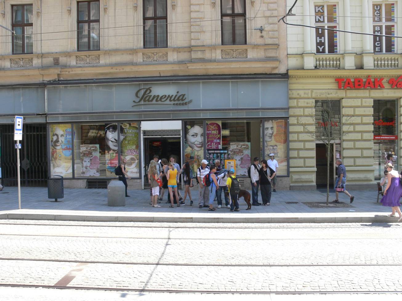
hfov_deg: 52.6
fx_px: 406
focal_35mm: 35
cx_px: 201
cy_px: 150
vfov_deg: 40.7
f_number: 5.6
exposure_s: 1/160
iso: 100
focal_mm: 7.4
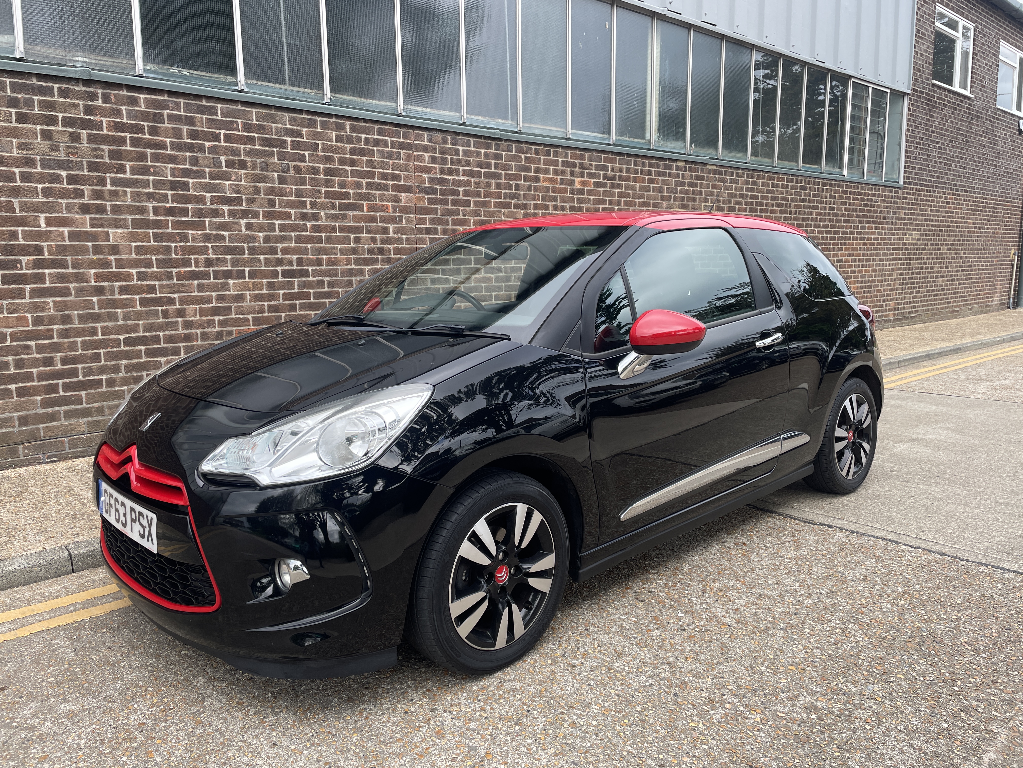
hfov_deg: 67.3
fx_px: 768
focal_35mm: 26
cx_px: 512
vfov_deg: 53.1
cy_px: 384
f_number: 1.6
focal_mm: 4.2
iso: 32
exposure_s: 1/749
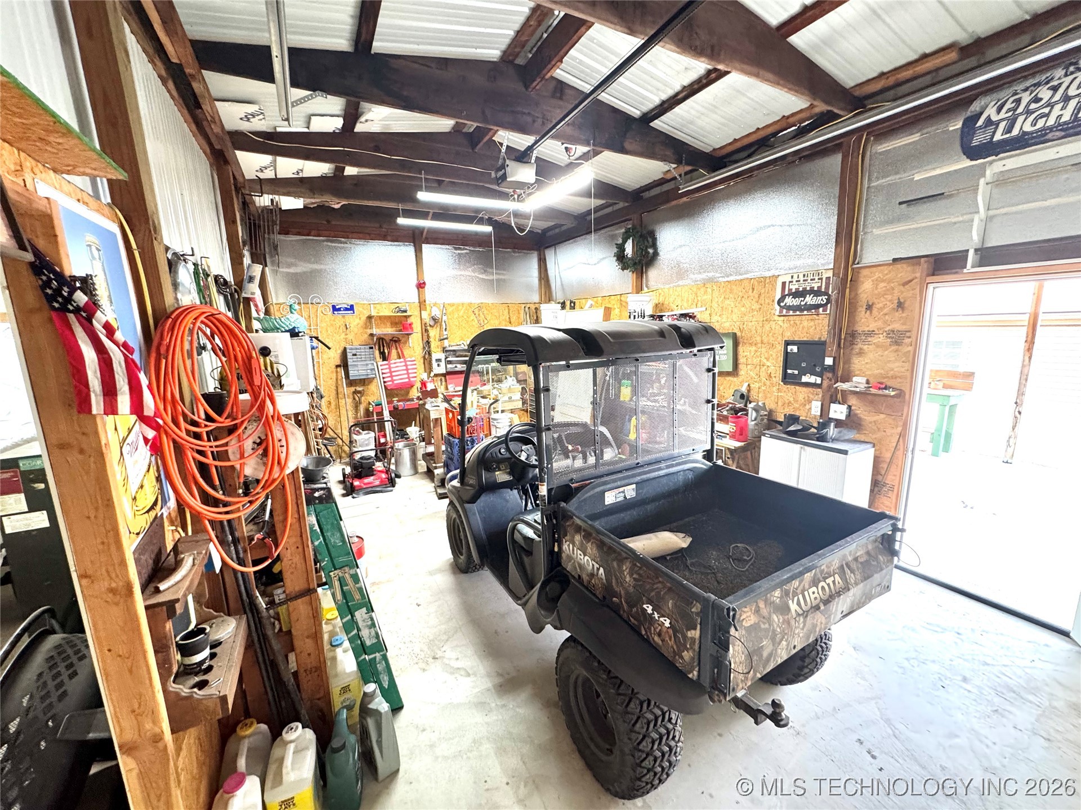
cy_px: 405
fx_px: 437
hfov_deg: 102.1
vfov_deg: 85.7
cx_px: 540
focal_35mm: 14
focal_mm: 2.22
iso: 320
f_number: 2.2
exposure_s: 1/60
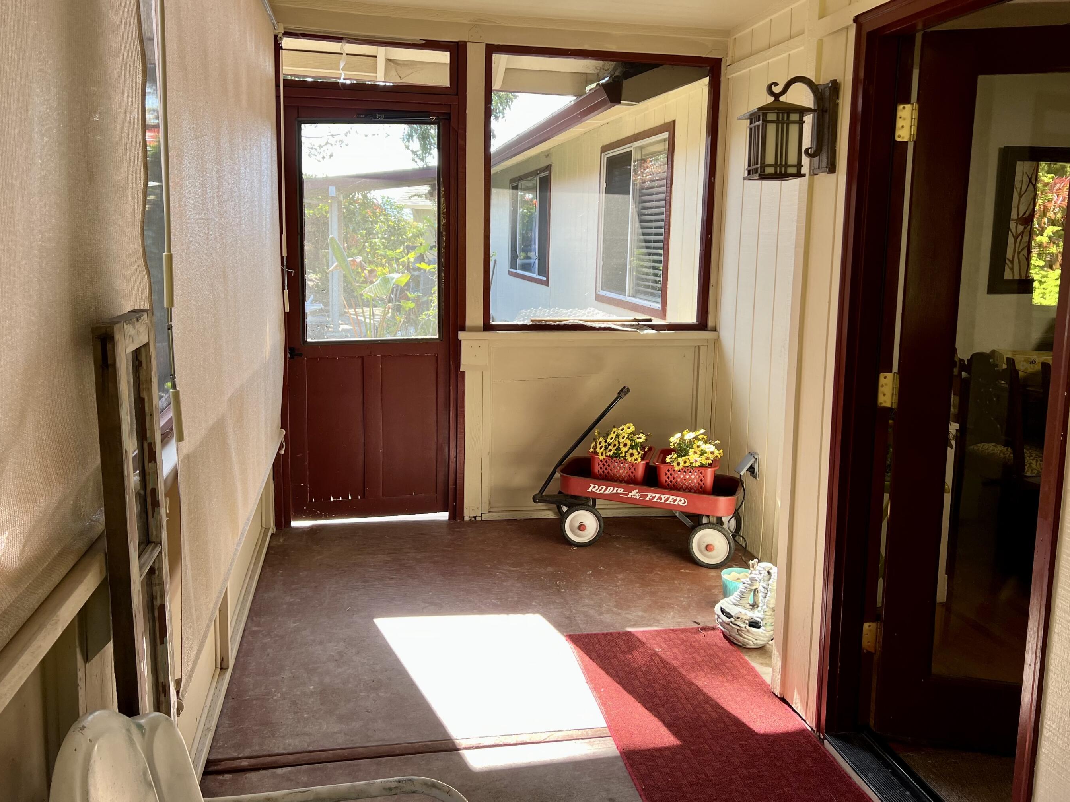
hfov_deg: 61.7
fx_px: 896
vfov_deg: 48.1
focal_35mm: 29
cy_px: 358
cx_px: 537
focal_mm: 5.7
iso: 40
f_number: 1.5
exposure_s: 1/121
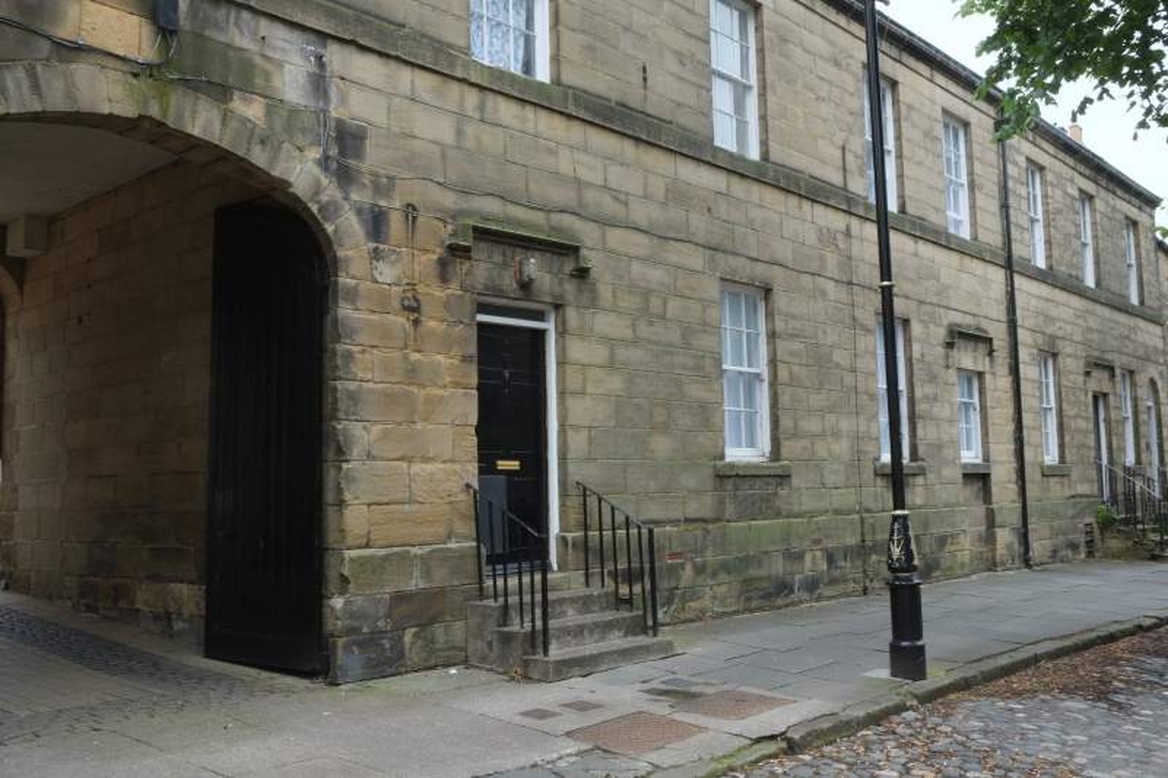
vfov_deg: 37.8
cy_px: 389
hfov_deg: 54.4
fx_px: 1135
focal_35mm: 35
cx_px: 584
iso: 1000
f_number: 16
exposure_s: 1/60
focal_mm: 23
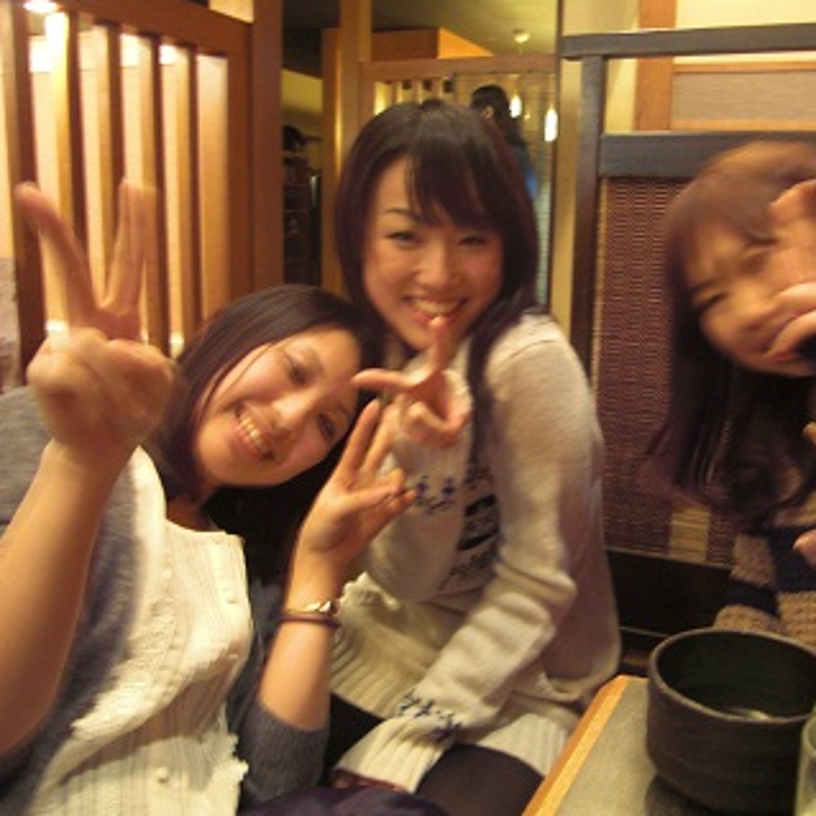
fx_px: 907
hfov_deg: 48.1
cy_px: 418
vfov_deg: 48.4
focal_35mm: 34
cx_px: 501
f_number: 2.6
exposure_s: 1/2
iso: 200
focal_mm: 4.9
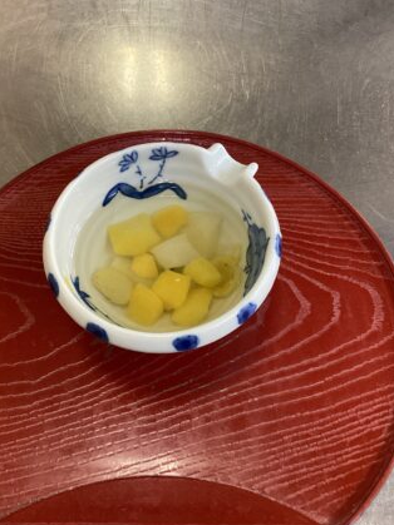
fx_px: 562
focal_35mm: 37
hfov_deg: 38.6
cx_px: 173
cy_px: 244
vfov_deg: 50.1
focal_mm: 3.3
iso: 250
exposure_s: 1/60
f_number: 2.4
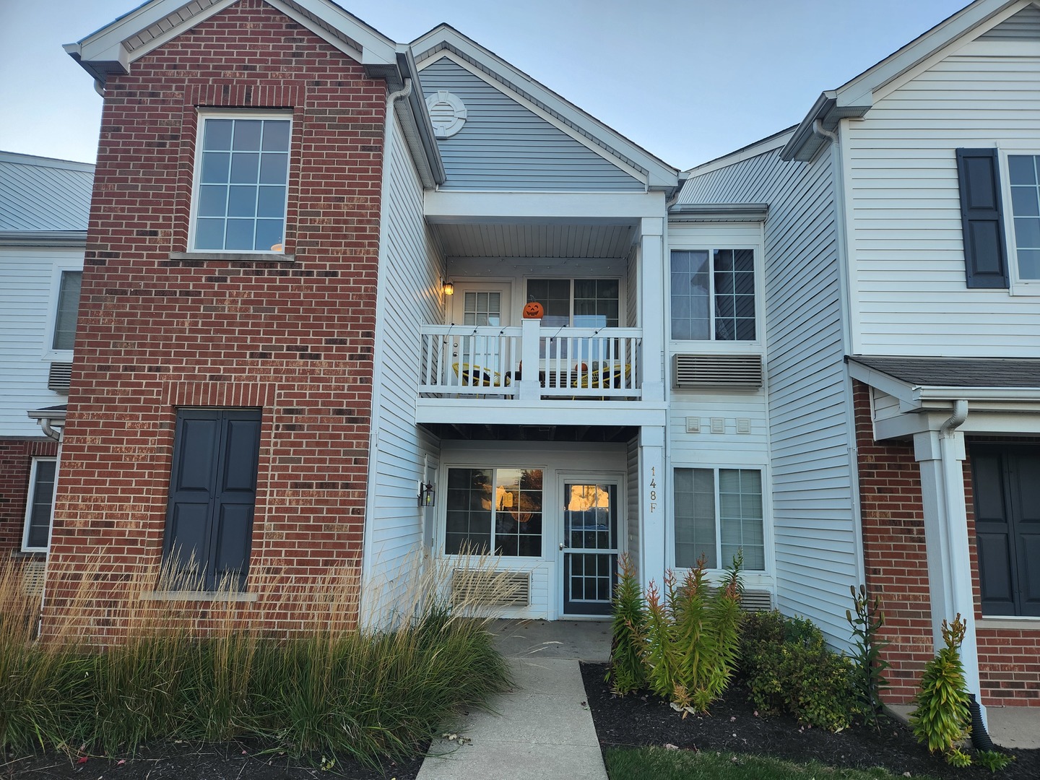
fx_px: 691
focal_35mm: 23
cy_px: 390
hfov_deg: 73.9
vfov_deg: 58.9
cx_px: 520
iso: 20
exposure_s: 1/180
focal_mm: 5.4
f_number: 1.8
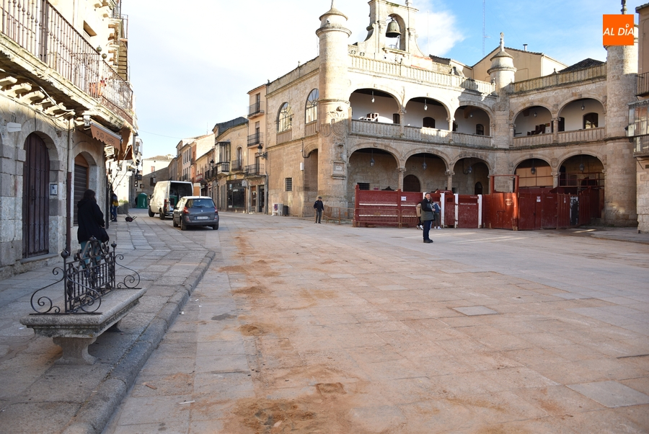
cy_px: 217
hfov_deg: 67.3
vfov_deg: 48.0
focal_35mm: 27
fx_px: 487
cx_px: 324
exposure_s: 1/250
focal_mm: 18
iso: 100
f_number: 3.5
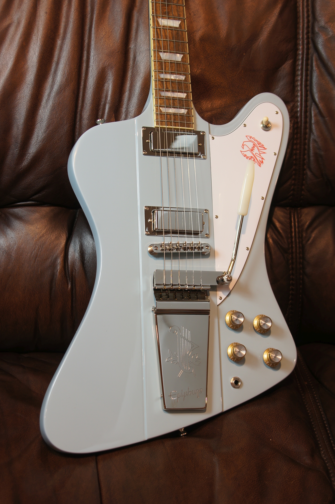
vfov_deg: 29.9
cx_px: 168
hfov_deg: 20.1
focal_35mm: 68
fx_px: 944
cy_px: 252
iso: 100
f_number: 5
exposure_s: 1/15
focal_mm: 45
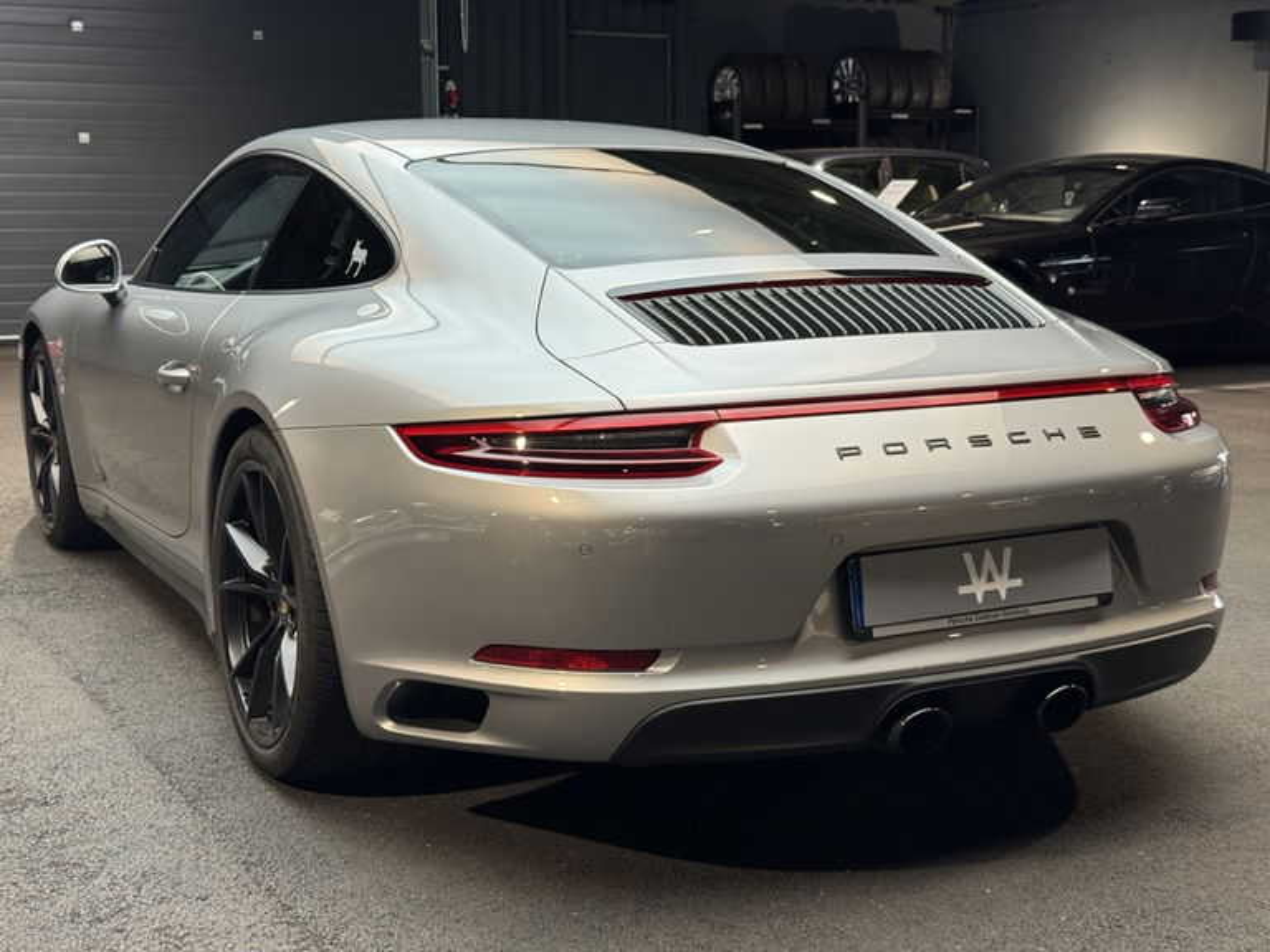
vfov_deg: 30.3
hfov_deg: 39.7
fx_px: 1761
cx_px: 635
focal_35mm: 48
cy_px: 476
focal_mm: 6.76
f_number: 1.78
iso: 64
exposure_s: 1/50
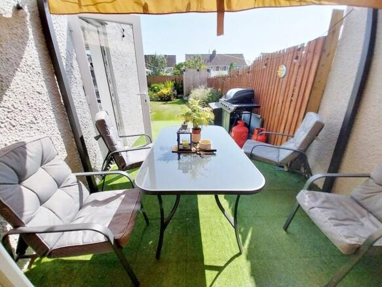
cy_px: 144
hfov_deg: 106.2
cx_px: 191
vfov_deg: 89.9
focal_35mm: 13
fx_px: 143
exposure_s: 1/1008
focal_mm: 1.13
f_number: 2.2
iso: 64
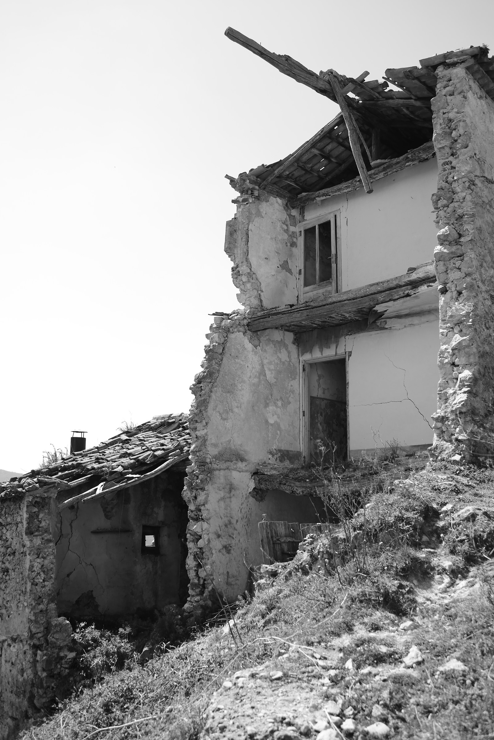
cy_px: 370
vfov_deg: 54.4
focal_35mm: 35
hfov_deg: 37.9
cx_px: 247
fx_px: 720
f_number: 5.6
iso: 400
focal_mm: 35
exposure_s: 1/1000
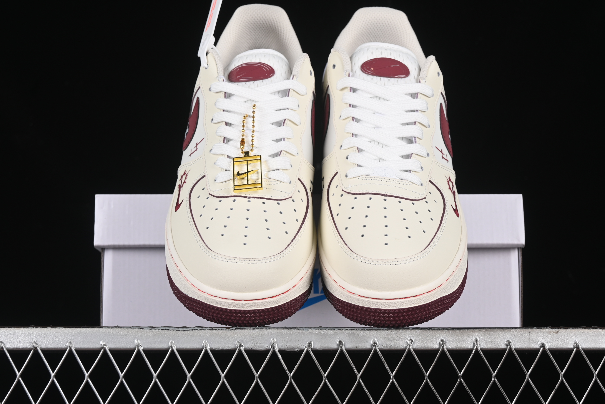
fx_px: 1260
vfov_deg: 18.2
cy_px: 202
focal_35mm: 75
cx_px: 302
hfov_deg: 27.0
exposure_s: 1/80
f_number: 8
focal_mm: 50
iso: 160
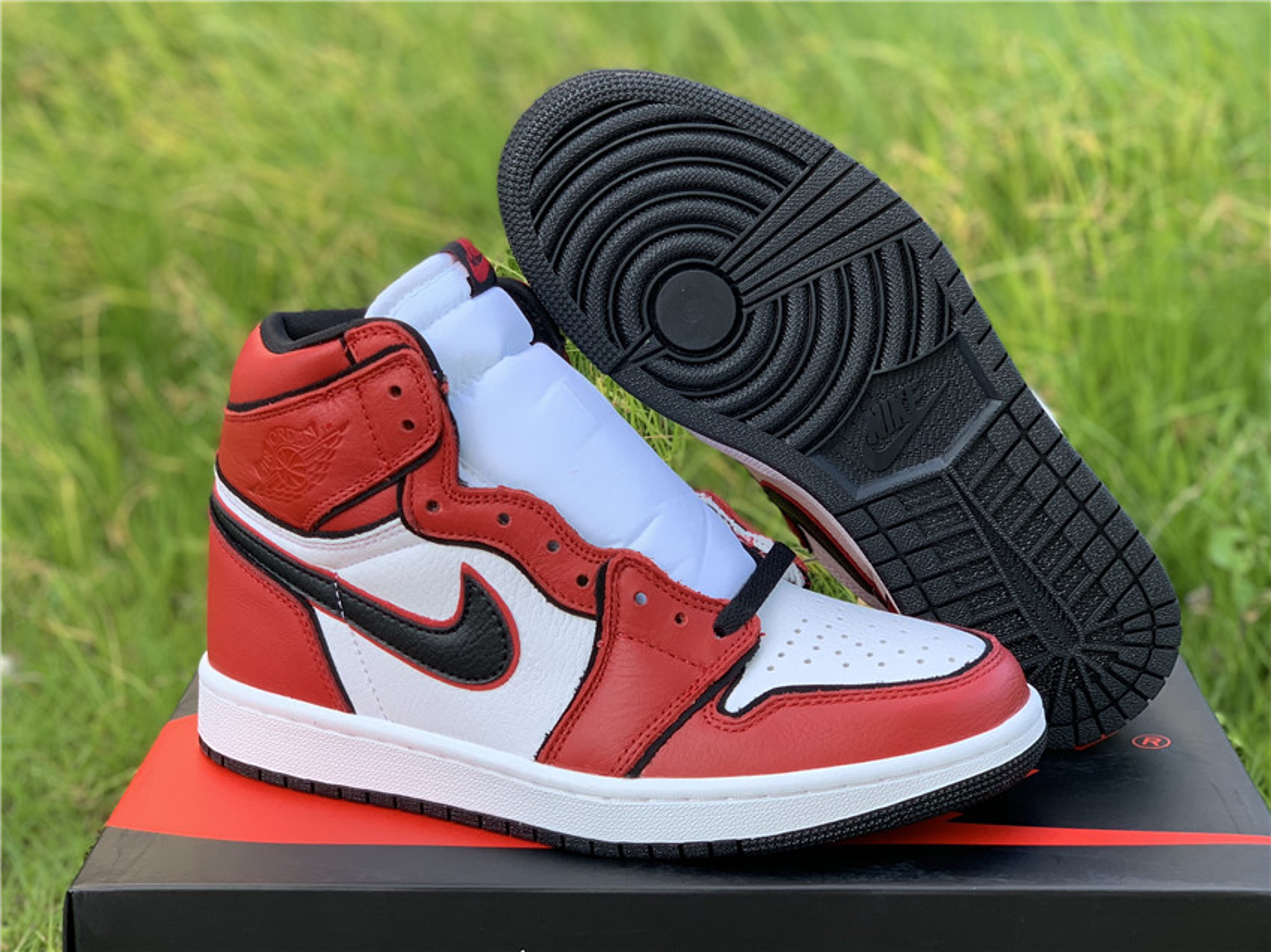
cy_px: 476
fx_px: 1909
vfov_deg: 28.0
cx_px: 636
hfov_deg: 36.8
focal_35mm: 52
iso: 40
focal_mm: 6
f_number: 2.4
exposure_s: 1/122
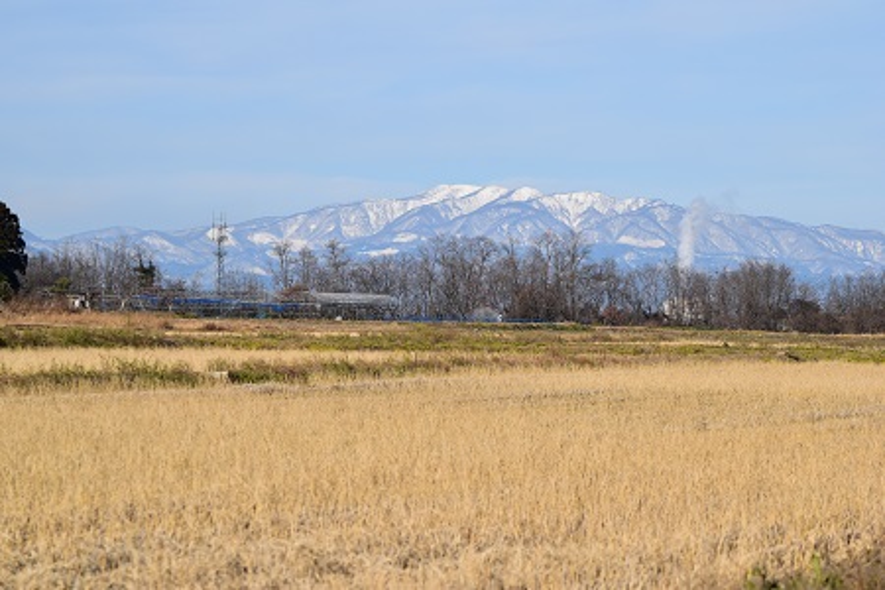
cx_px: 442
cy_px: 295
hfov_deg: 13.0
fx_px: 3872
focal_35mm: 158
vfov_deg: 8.7
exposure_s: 1/500
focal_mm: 105
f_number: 11
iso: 250
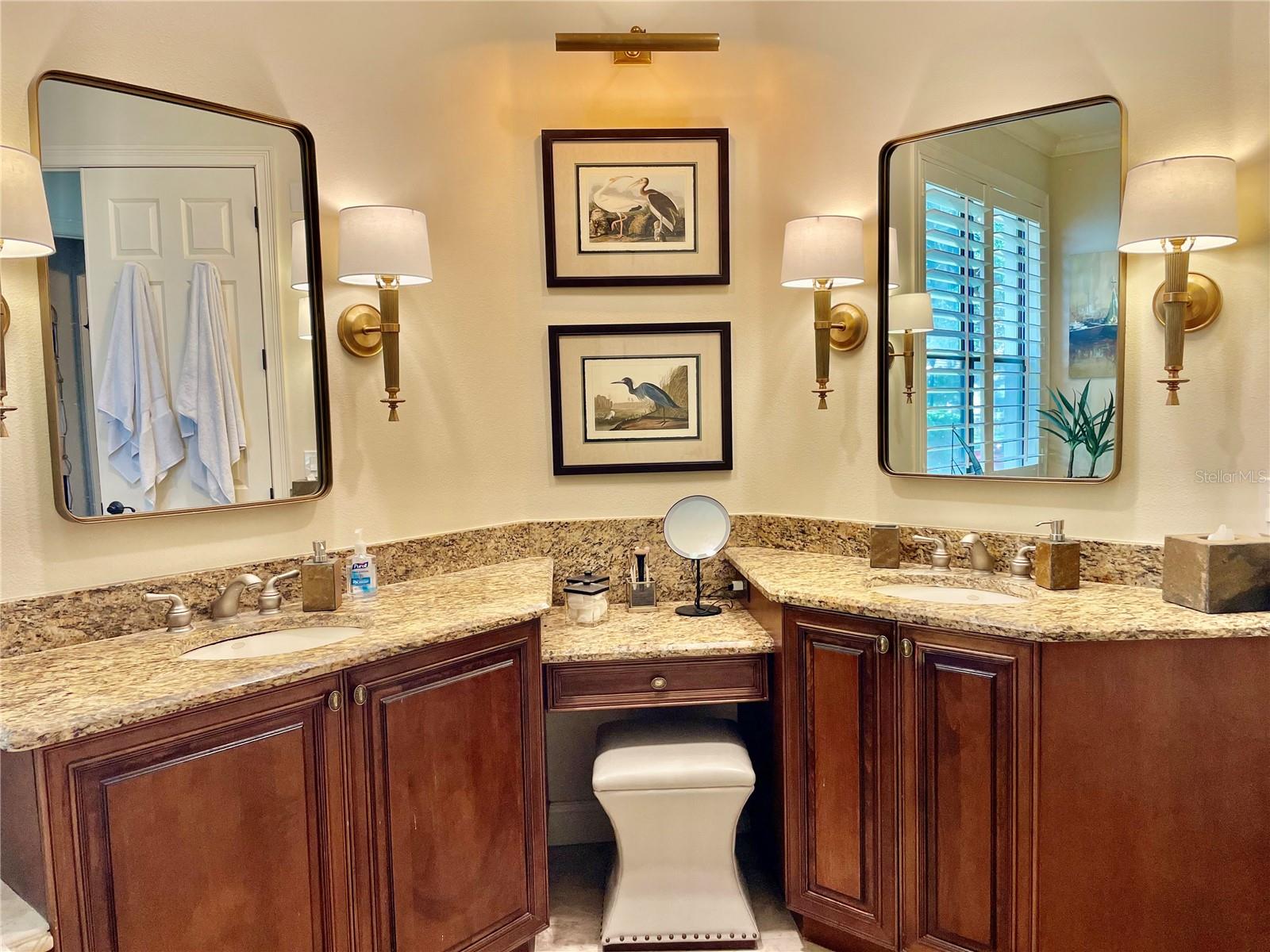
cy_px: 476
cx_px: 635
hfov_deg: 67.3
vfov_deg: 53.1
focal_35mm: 26
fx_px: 954
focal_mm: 4.2
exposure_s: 1/120
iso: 125
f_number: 1.6
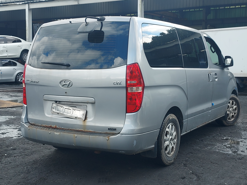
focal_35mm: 24
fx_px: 171
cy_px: 92
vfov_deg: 56.8
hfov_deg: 71.6
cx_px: 124
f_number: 1.8
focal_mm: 4.6
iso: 40
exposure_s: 1/332
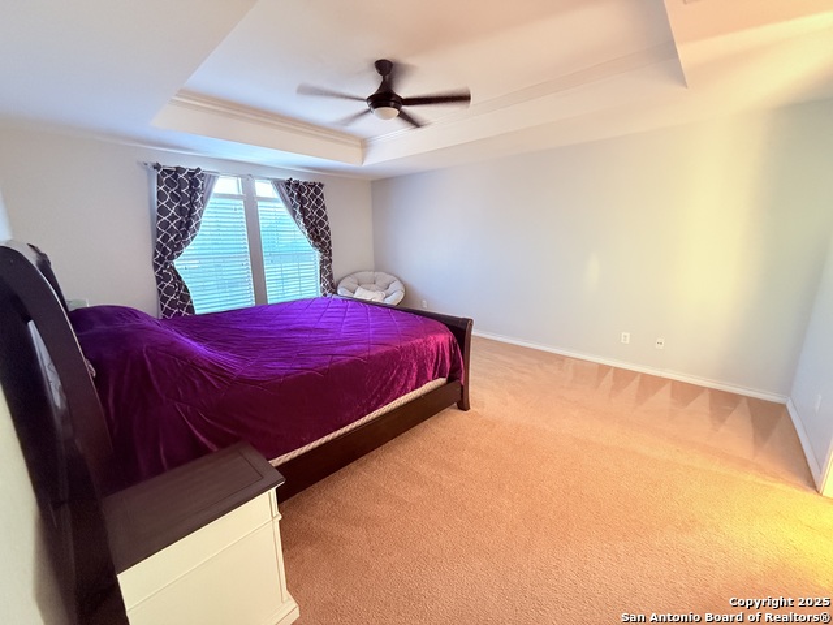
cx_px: 416
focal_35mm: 14
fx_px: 337
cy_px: 312
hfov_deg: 102.1
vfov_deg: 85.7
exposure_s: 1/60
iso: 800
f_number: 2.2
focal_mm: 2.22
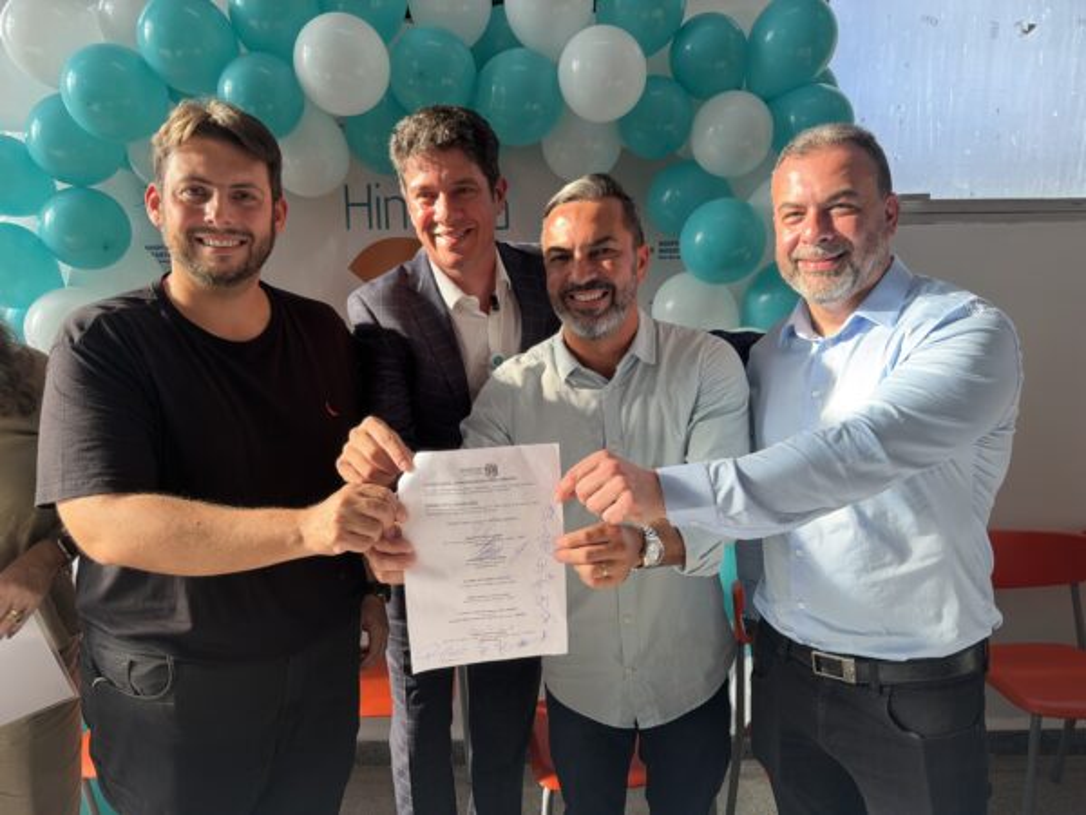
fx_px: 753
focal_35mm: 24
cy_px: 408
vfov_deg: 56.8
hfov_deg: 71.6
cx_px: 543
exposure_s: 1/450
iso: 80
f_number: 1.78
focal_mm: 6.76
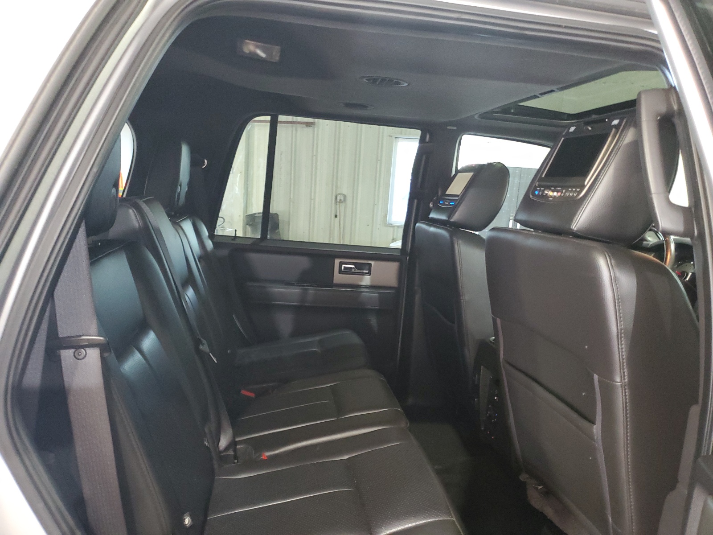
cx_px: 356
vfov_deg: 53.1
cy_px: 268
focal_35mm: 26
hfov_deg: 67.3
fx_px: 536
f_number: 1.5
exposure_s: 1/30
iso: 333
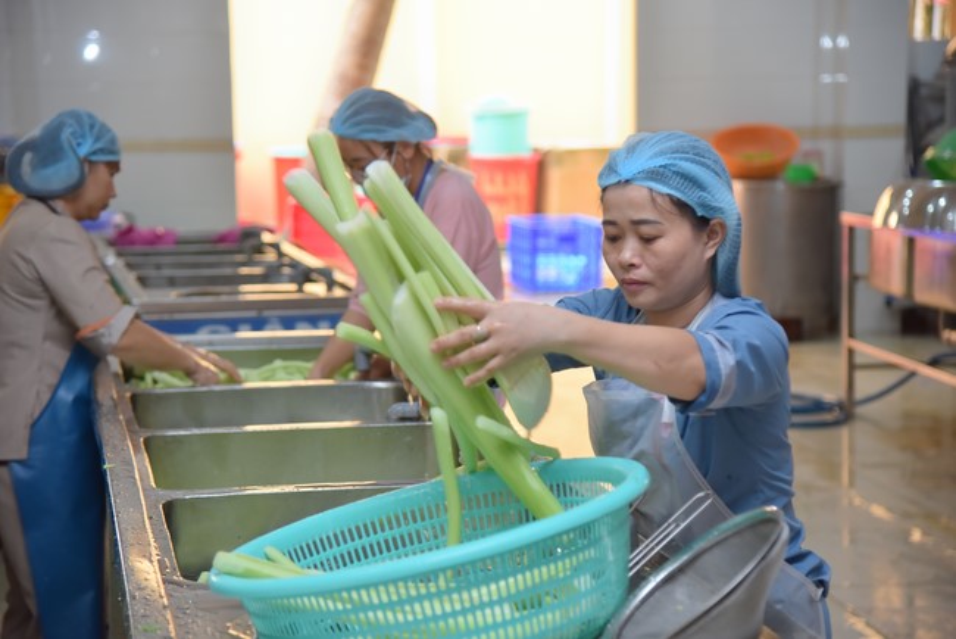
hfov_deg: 23.9
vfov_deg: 16.1
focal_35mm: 85
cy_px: 320
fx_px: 2258
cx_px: 478
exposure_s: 1/100
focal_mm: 85
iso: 1000
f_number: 4
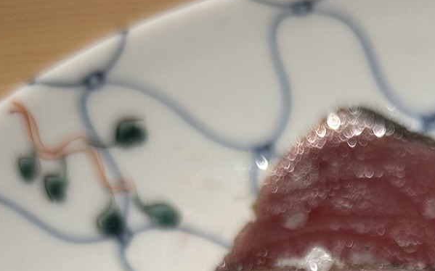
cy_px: 511
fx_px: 1090
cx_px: 405
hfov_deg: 22.0
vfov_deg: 12.7
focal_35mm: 92
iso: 50
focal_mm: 5.7
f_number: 1.5
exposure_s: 1/100
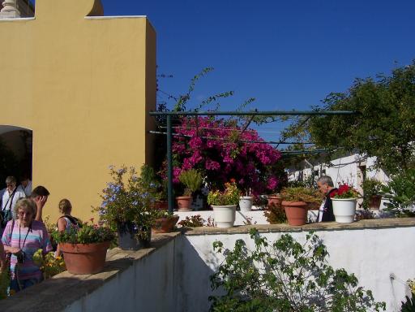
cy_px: 156
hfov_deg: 51.4
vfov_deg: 39.7
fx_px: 432
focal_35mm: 36
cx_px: 208
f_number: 4.8
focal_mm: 6
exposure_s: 1/1000
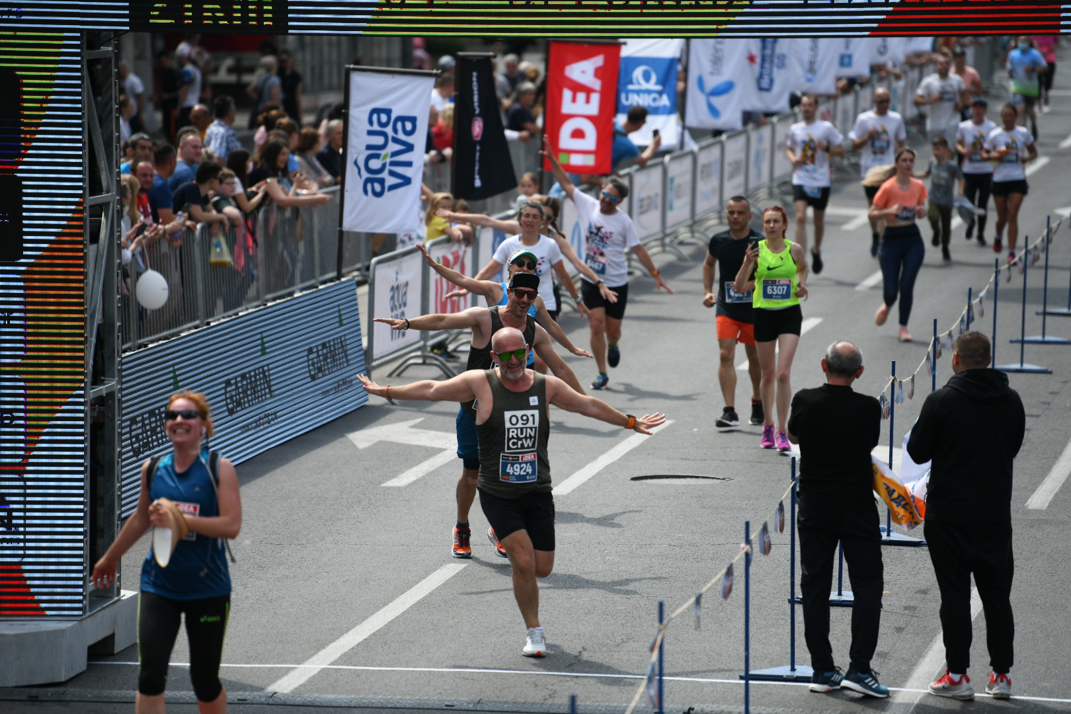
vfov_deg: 6.9
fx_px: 5950
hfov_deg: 10.3
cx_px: 536
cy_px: 357
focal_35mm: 200
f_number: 3.2
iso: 400
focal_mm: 200
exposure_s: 1/6400
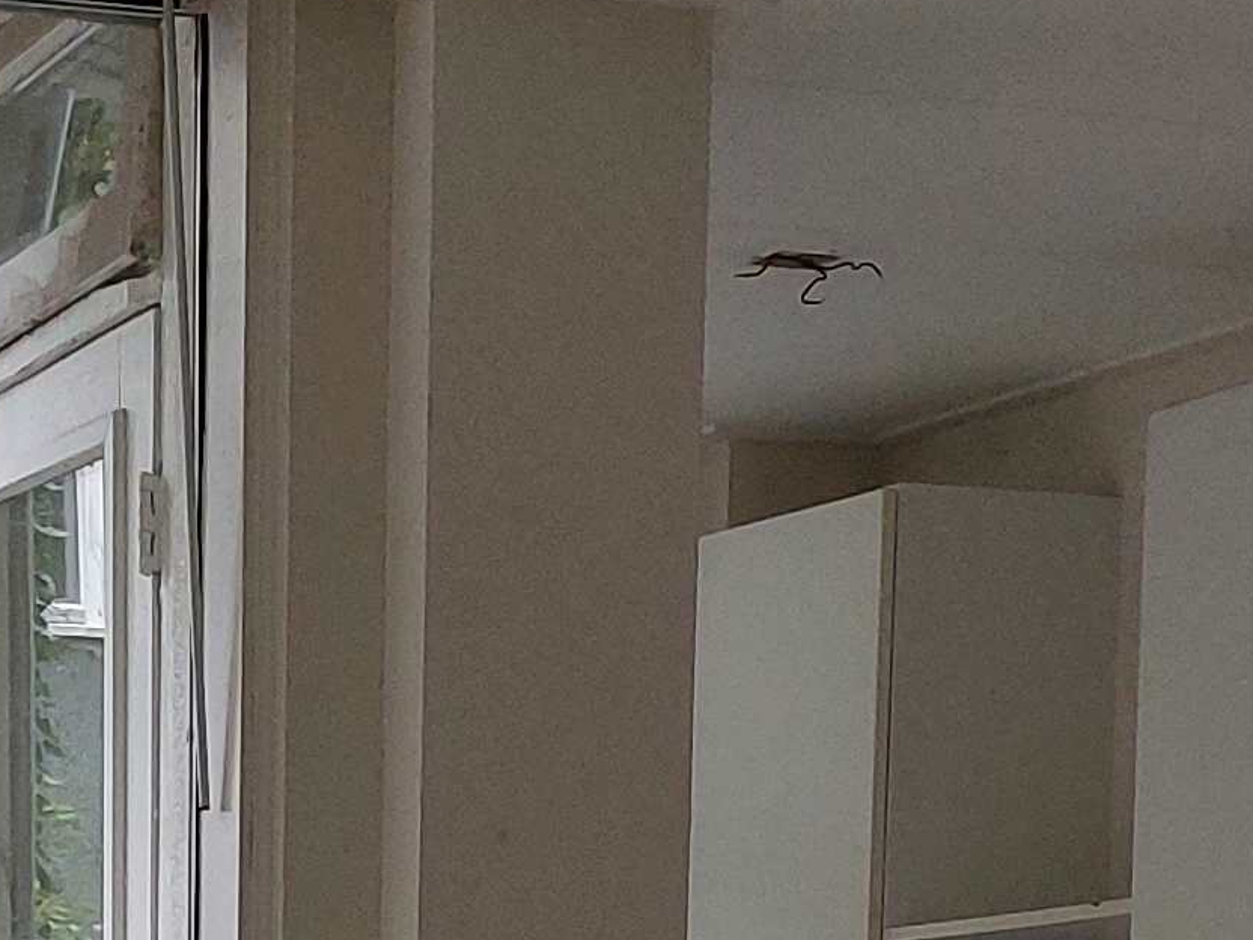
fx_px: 5031
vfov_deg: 9.9
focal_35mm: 139
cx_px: 163
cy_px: 1915
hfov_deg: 14.1
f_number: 1.8
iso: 125
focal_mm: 5.23
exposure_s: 1/120
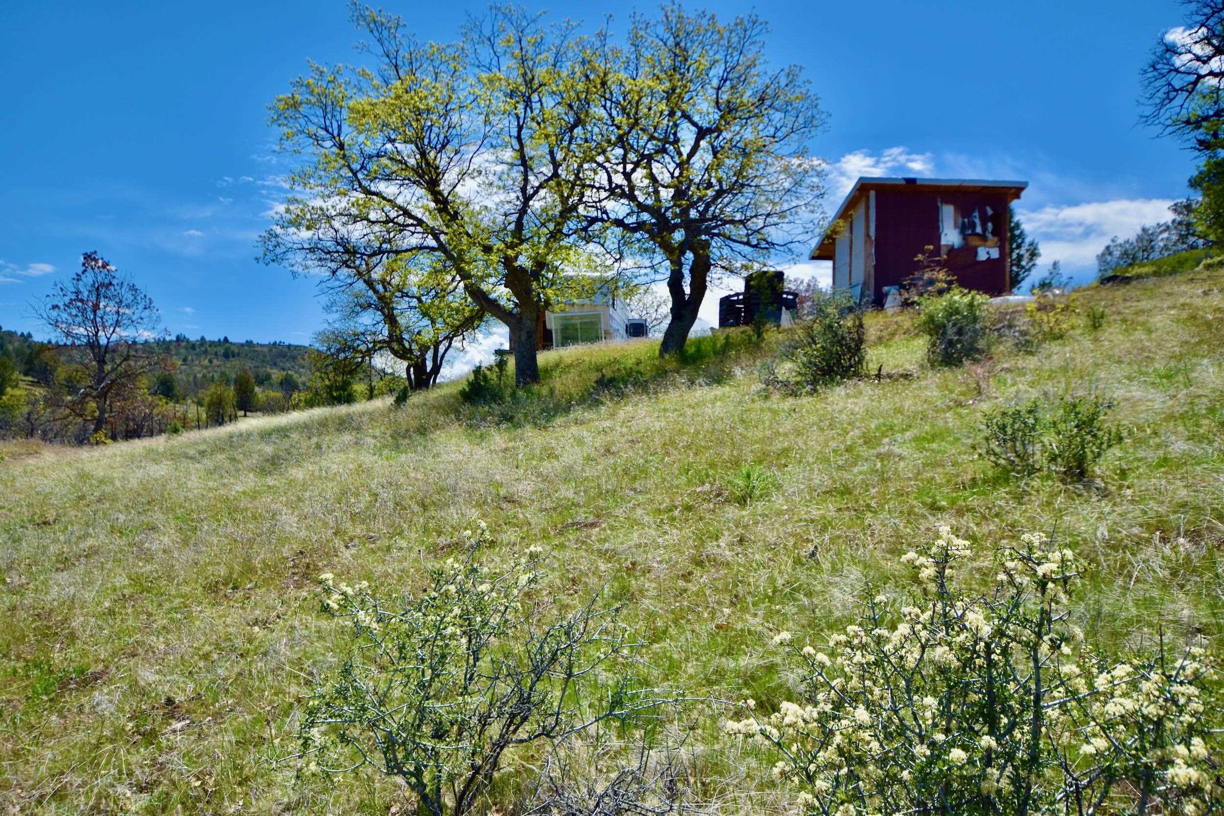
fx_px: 918
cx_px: 612
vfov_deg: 47.9
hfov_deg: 67.4
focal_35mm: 27
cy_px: 408
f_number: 4.2
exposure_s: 1/2000
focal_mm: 18
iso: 180
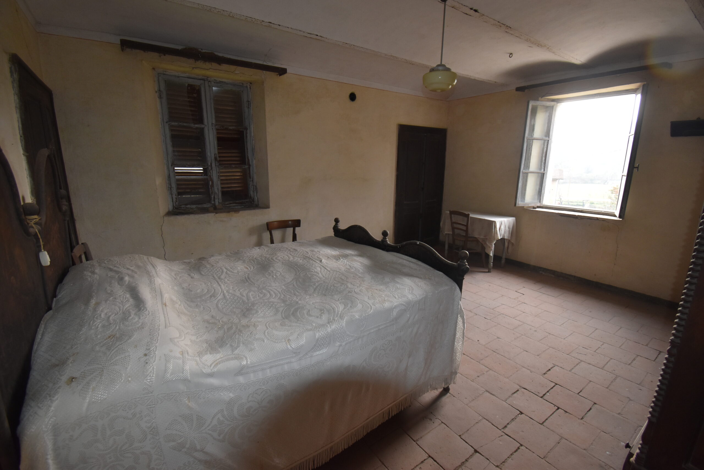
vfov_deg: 77.3
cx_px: 352
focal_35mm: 15
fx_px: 293
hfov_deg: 100.4
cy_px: 235
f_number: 5.6
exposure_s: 1/125
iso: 800
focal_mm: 10
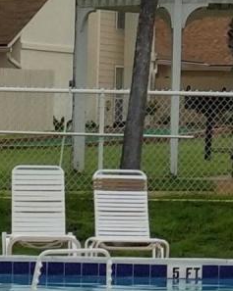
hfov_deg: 4.5
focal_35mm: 342
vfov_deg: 5.6
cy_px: 460
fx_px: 2953
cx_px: -67
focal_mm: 6
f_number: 2.4
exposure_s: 1/660
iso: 25
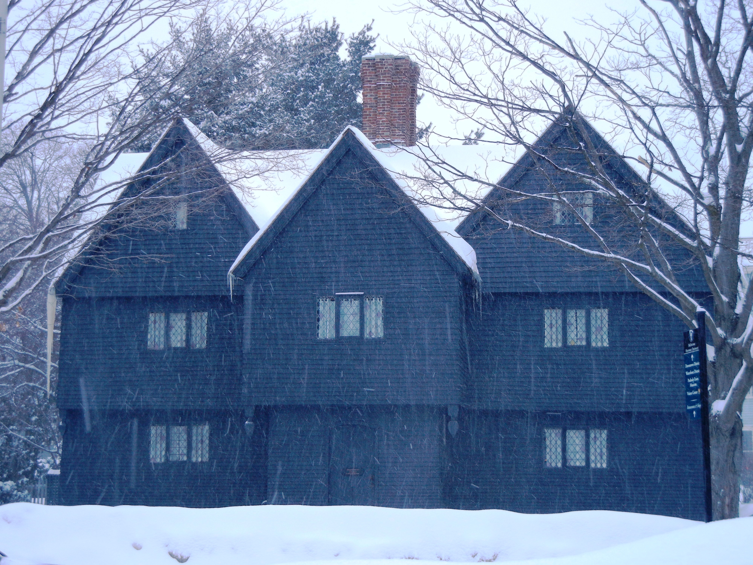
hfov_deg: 32.7
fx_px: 1283
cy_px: 282
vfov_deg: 24.8
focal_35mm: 59
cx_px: 376
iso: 201
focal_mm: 10.6
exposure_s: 1/30
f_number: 4
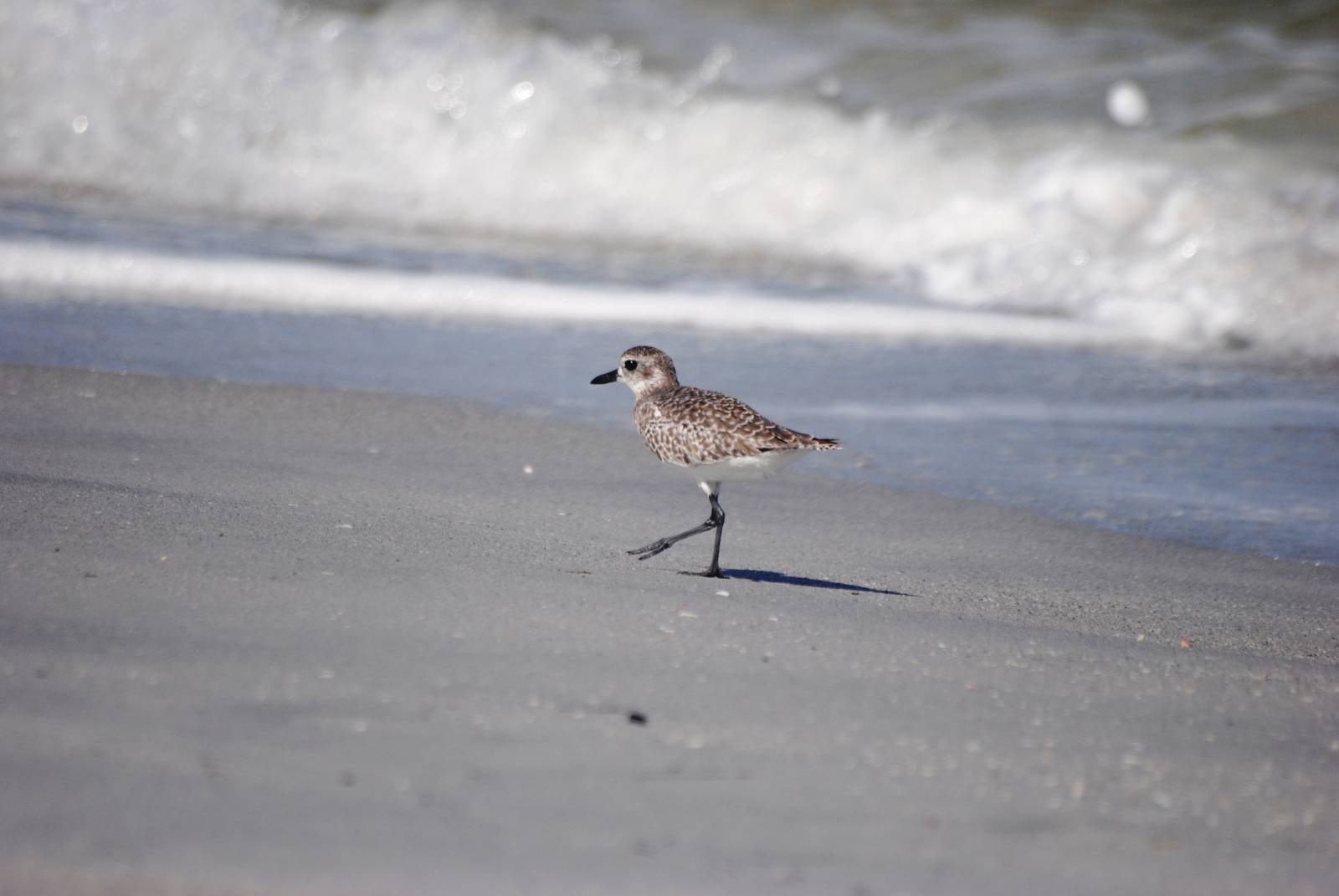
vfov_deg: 3.1
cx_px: 670
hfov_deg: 4.6
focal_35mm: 450
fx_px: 16757
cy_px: 448
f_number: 6.3
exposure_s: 1/2500
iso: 400
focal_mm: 300
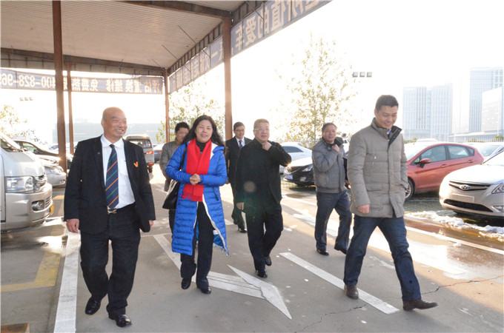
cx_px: 252
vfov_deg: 47.7
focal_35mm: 27
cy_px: 166
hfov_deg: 67.5
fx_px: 377
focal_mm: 18
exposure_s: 1/250
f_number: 22
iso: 6400
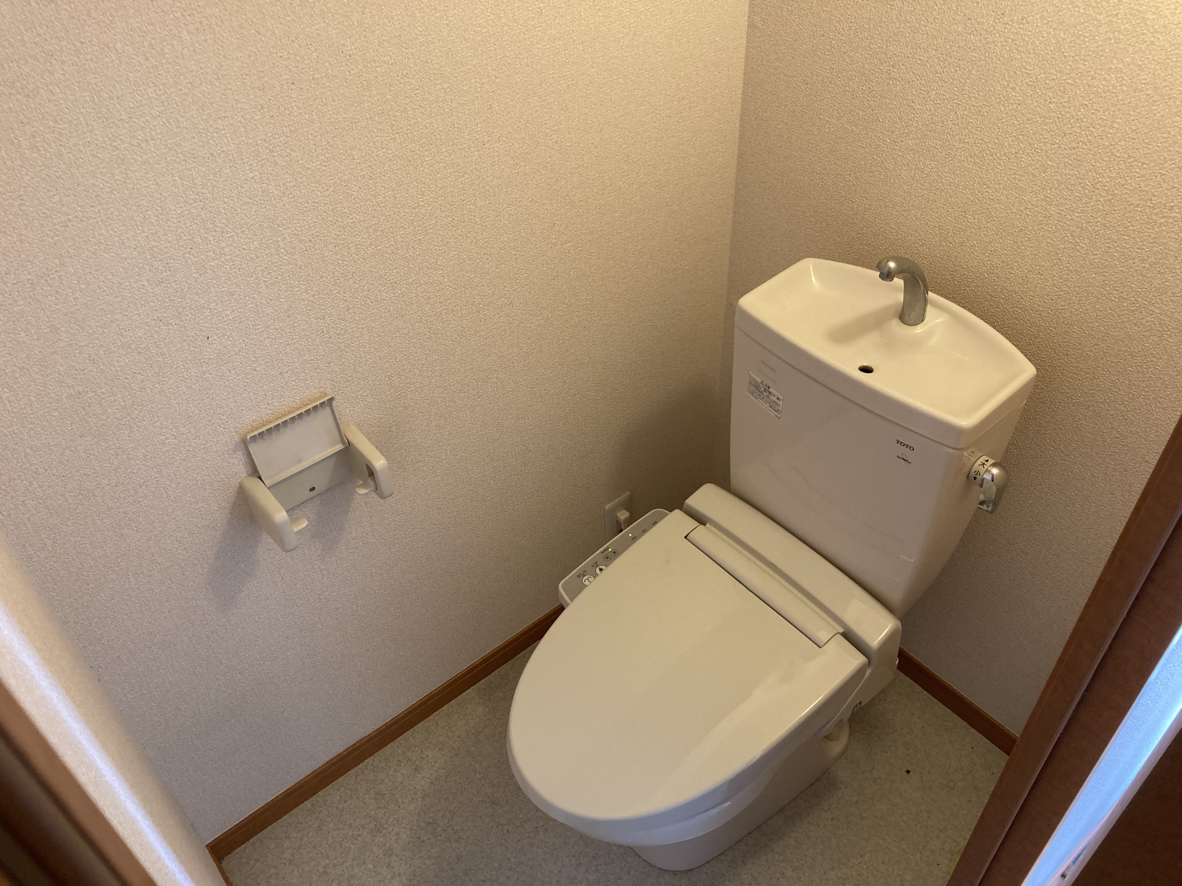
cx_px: 591
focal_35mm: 28
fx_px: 956
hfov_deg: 63.4
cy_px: 443
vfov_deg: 49.7
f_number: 1.8
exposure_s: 1/50
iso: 100
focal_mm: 3.99
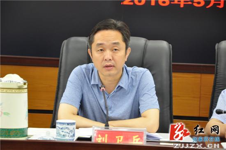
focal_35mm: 138
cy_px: 75
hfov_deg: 14.9
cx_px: 113
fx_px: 865
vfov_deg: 9.9
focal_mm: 92
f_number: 7.1
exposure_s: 1/30
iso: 1000
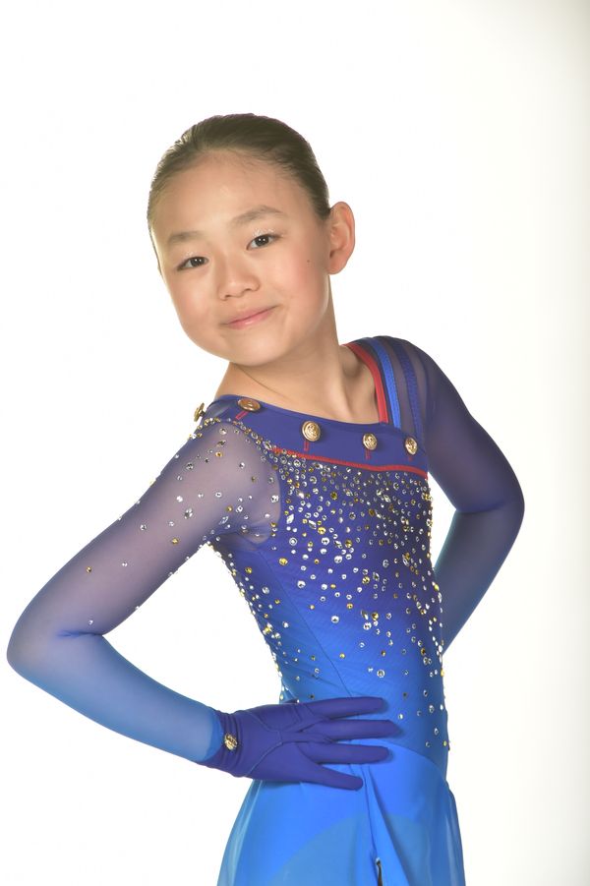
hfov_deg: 6.9
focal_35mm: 200
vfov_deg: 10.3
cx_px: 295
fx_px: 4920
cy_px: 443
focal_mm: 200
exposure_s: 1/250
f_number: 14
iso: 125
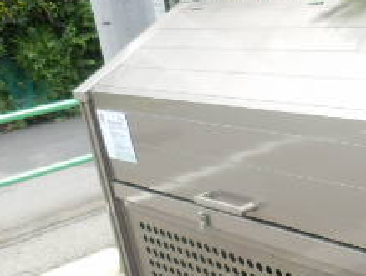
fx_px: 741
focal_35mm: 70
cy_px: 256
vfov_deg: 20.6
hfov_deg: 26.0
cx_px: 381
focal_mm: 4.2
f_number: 3
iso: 80
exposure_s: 1/160
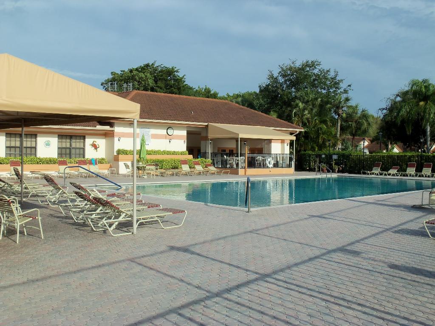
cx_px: 218
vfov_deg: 37.7
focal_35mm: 38
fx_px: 478
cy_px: 163
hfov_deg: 49.0
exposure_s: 1/160
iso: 80
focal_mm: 6.7
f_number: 9.2
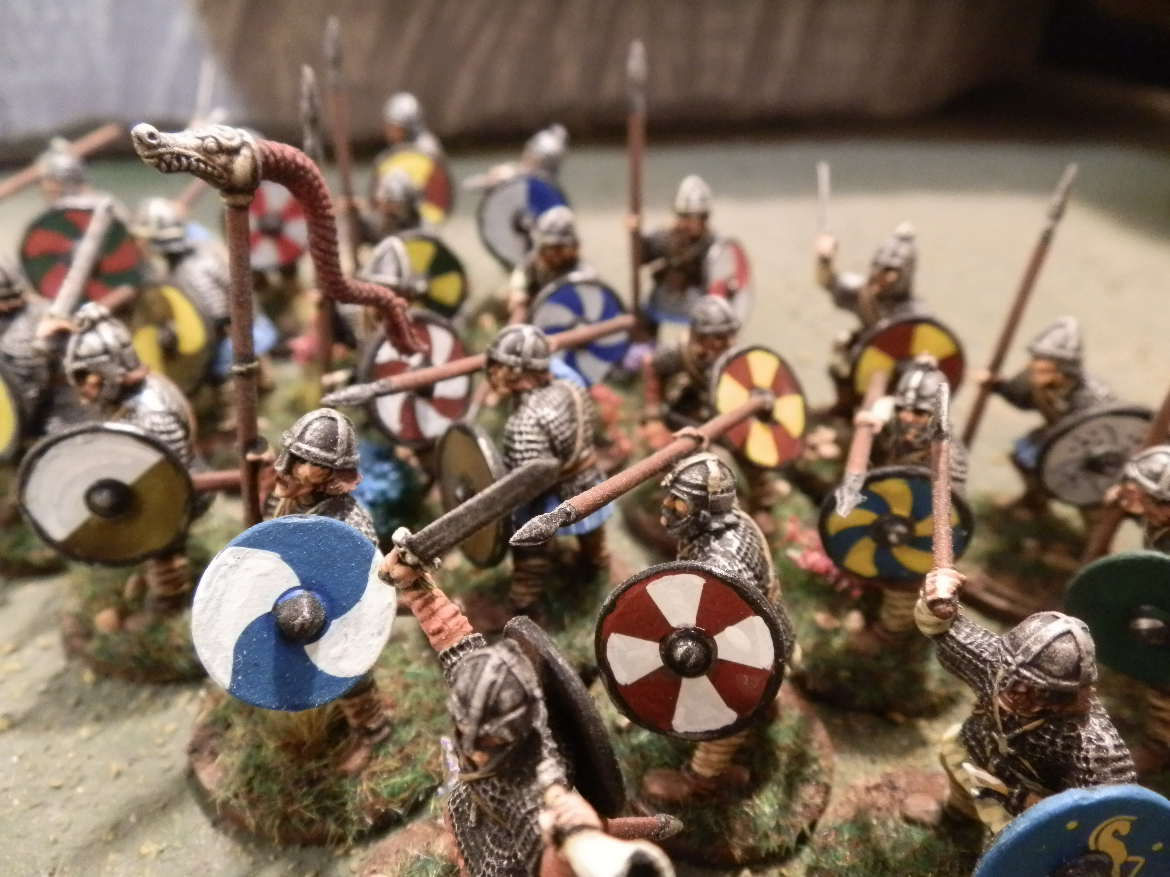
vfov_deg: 49.7
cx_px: 585
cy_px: 438
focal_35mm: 28
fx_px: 946
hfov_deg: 63.4
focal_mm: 5
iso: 400
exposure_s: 1/40
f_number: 3.1
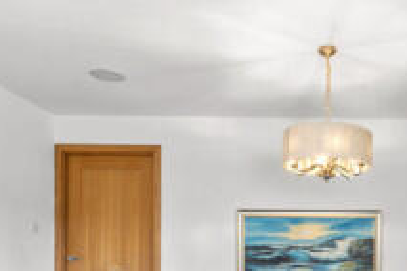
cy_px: 257
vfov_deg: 32.8
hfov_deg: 47.9
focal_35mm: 38
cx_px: 325
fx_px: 430
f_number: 8
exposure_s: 1/3
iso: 320
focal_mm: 17
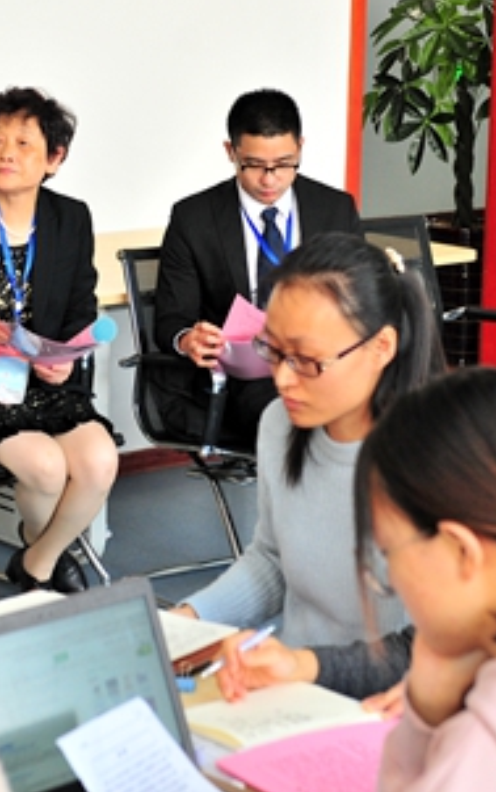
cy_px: 351
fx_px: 1837
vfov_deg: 24.3
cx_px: 47
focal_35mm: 85
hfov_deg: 15.2
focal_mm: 42
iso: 800
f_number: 4
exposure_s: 1/125
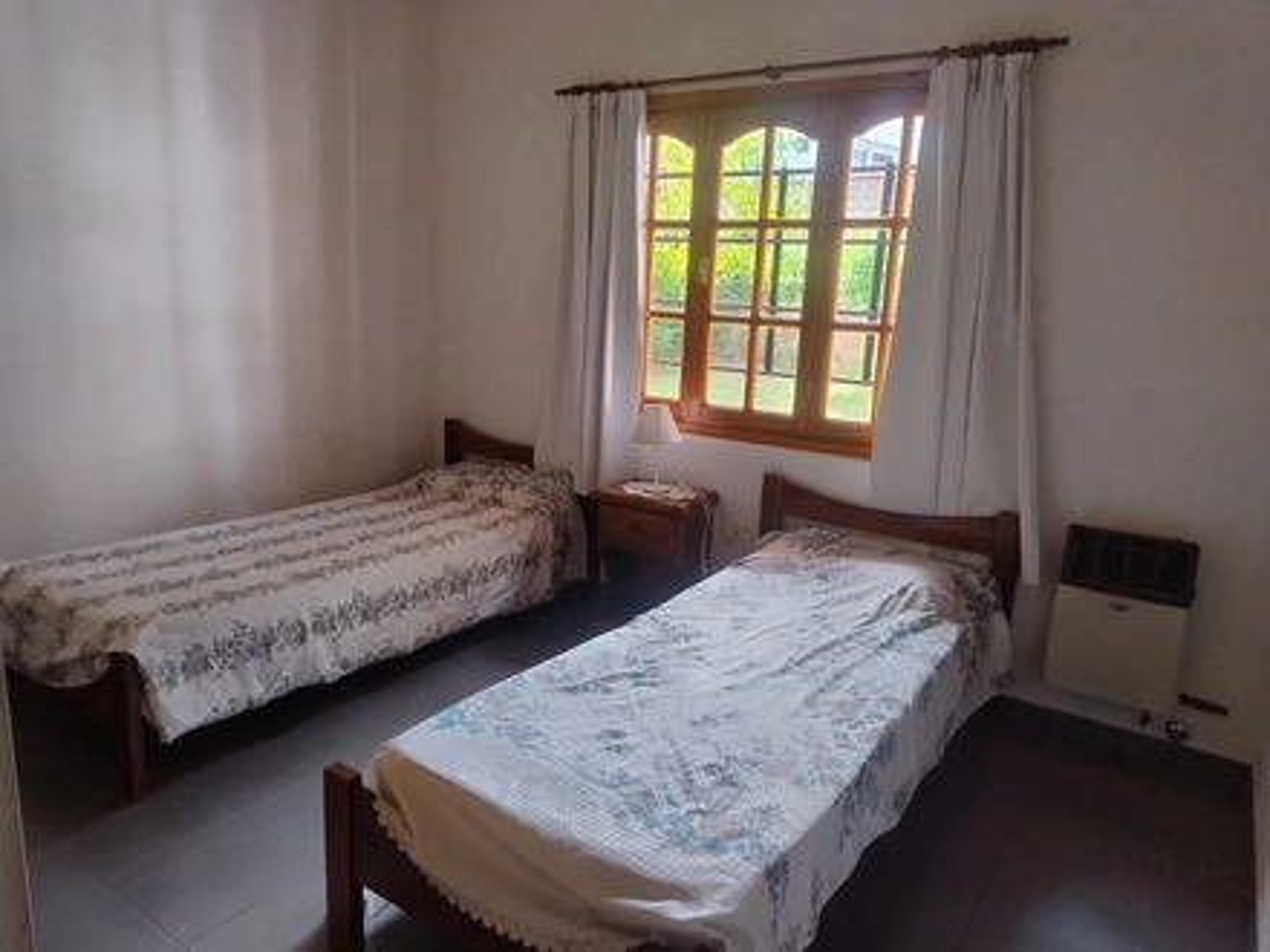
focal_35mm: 24
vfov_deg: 56.8
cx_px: 635
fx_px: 881
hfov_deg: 71.6
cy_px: 476
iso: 525
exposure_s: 1/100
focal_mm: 5.56
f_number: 1.8
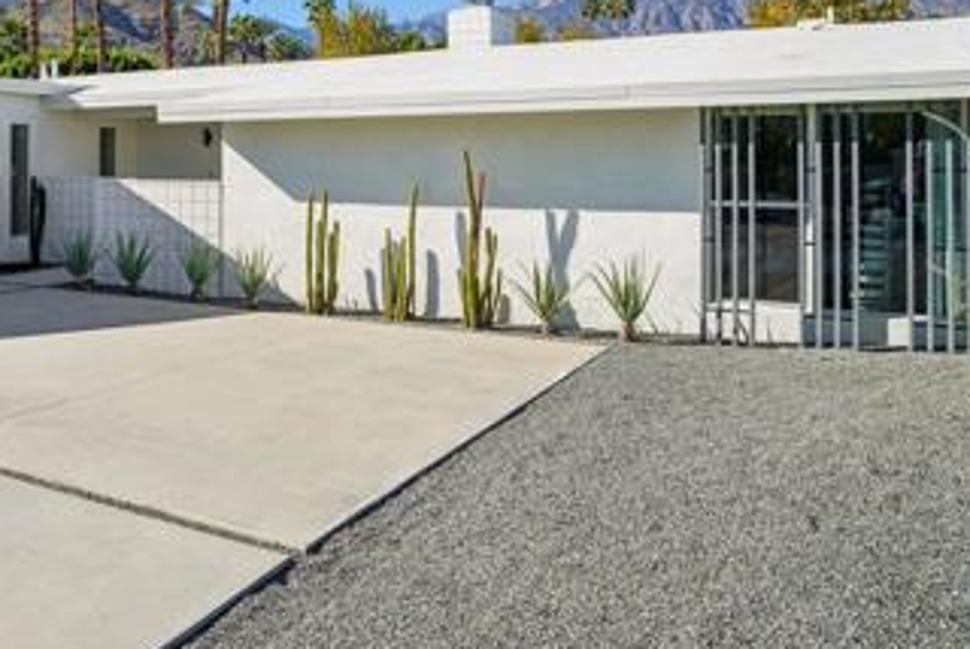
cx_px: 185
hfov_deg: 52.0
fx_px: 917
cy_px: 96
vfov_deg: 37.0
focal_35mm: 34
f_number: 8
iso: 100
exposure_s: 1/400
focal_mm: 17
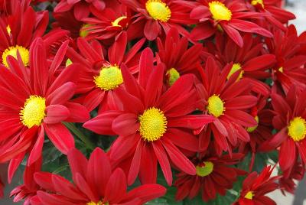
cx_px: 153
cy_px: 102
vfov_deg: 34.3
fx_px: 332
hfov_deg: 49.5
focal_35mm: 39
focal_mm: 26
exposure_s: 1/60
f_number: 6.3
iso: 200
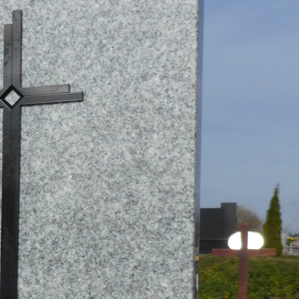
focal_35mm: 99
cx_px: -228
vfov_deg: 17.2
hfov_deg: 15.3
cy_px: 301
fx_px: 967
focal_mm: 4.9
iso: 80
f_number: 10
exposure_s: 1/200
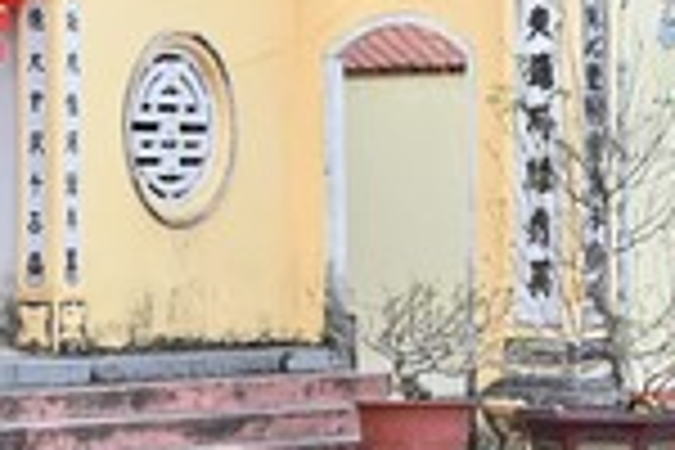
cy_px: -76
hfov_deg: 9.5
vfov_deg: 6.3
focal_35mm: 216
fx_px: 4050
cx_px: 112
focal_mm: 50
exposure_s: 1/60
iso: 125
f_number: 10
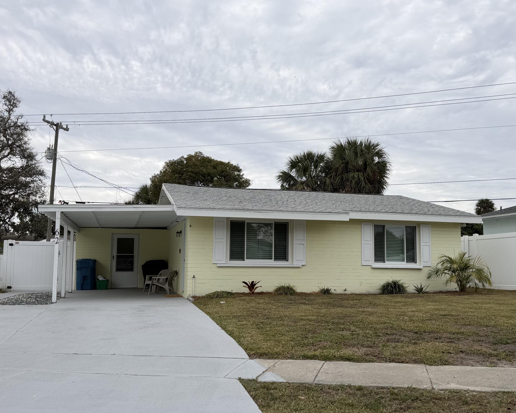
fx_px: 519
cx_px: 277
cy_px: 217
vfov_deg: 43.3
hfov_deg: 52.8
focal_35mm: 34
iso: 80
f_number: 1.78
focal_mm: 6.76
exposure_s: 1/1106
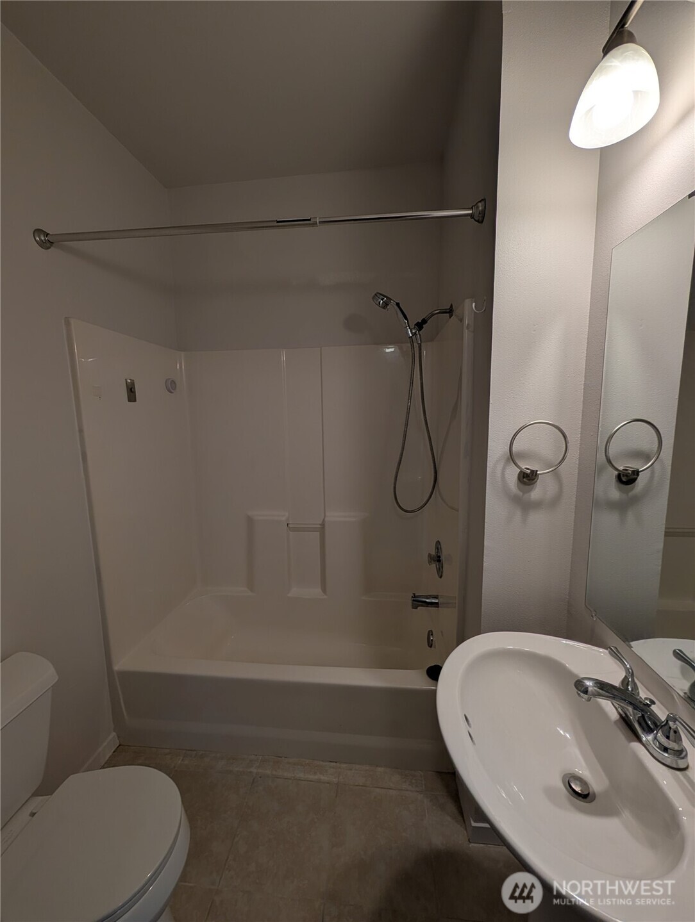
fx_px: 320
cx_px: 348
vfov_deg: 110.4
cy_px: 461
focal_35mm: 12
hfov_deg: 94.7
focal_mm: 2.02
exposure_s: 1/122
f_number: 1.7
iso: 43
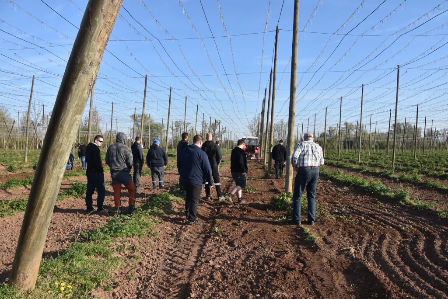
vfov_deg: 48.0
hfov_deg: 67.4
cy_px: 150
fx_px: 336
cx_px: 224
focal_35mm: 27
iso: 100
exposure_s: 1/250
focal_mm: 18
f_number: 7.1
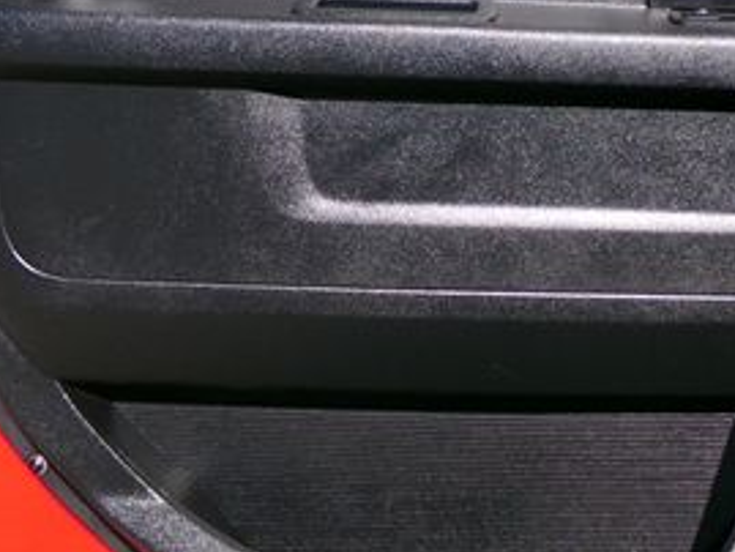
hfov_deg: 32.8
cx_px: 590
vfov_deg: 25.4
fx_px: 1211
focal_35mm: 57
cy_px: 139
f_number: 3.7
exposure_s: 1/400
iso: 100
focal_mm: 4.3
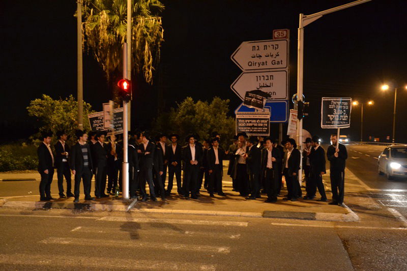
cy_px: 136
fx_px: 441
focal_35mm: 39
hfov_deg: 49.6
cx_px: 204
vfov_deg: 34.2
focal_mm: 26
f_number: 4
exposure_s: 1/15
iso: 2000
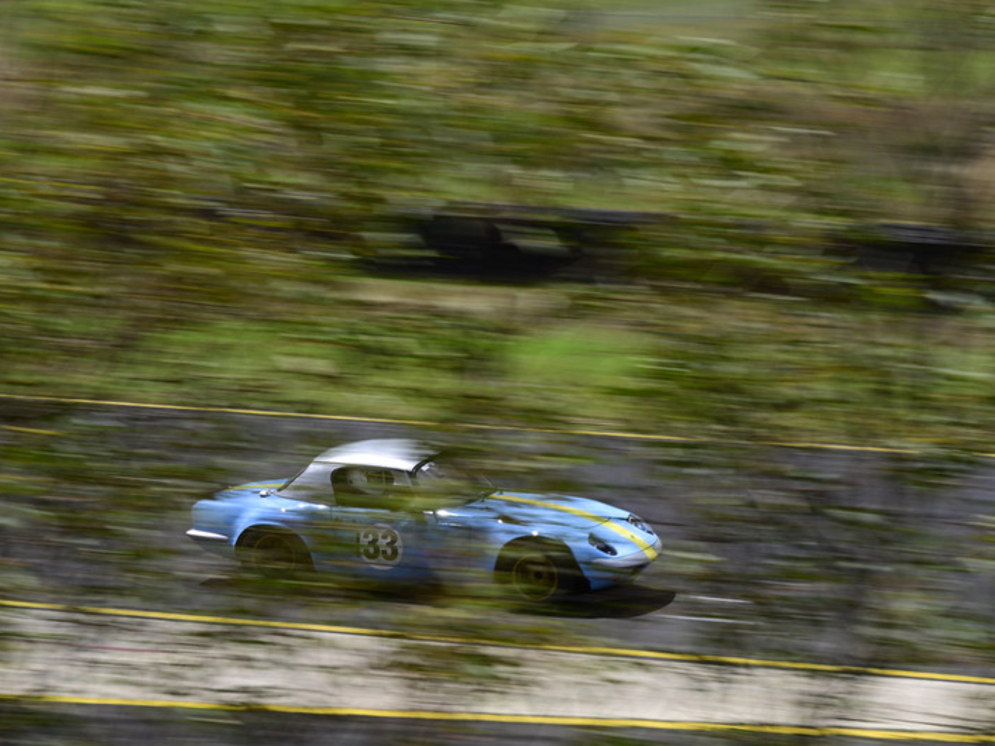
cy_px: 375
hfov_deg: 15.1
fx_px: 3766
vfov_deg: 11.3
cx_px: 493
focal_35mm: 131
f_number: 20
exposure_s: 1/60
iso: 100
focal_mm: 80
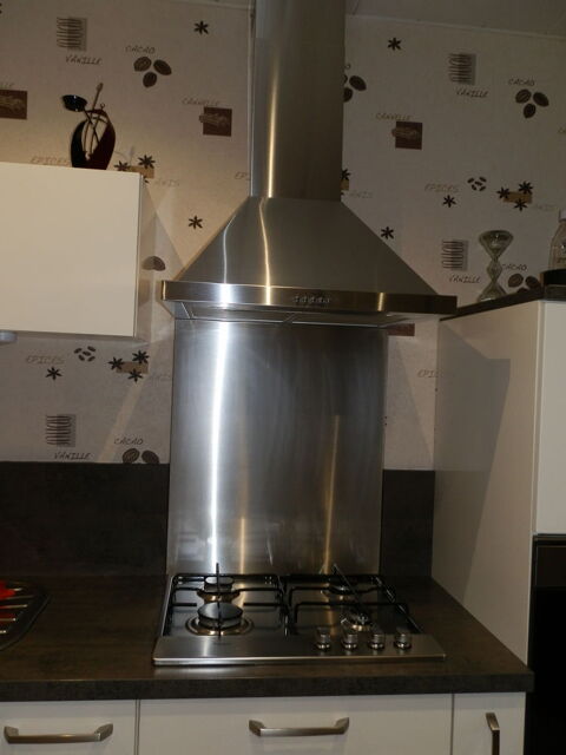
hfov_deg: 49.7
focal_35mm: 28
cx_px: 283
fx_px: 610
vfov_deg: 63.4
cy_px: 378
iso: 100
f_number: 3.1
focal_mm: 5
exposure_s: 1/30
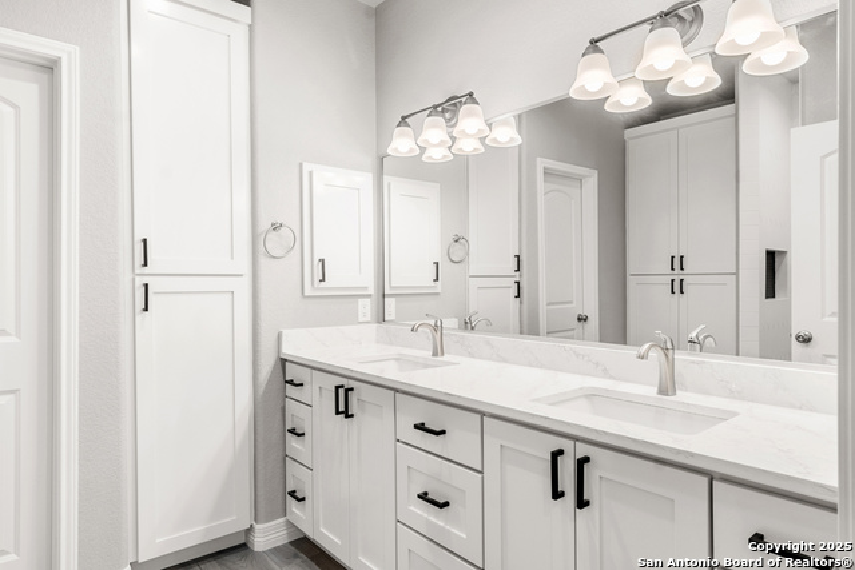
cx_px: 428
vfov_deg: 59.5
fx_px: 499
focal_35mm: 21
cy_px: 285
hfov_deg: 81.2
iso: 200
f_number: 7.1
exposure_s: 1/8
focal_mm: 14
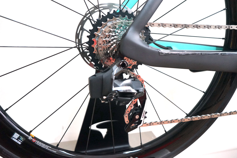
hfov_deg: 50.7
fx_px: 250
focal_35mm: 38
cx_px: 118
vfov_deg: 35.0
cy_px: 79
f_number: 4
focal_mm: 38
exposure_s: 1/160
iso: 2000
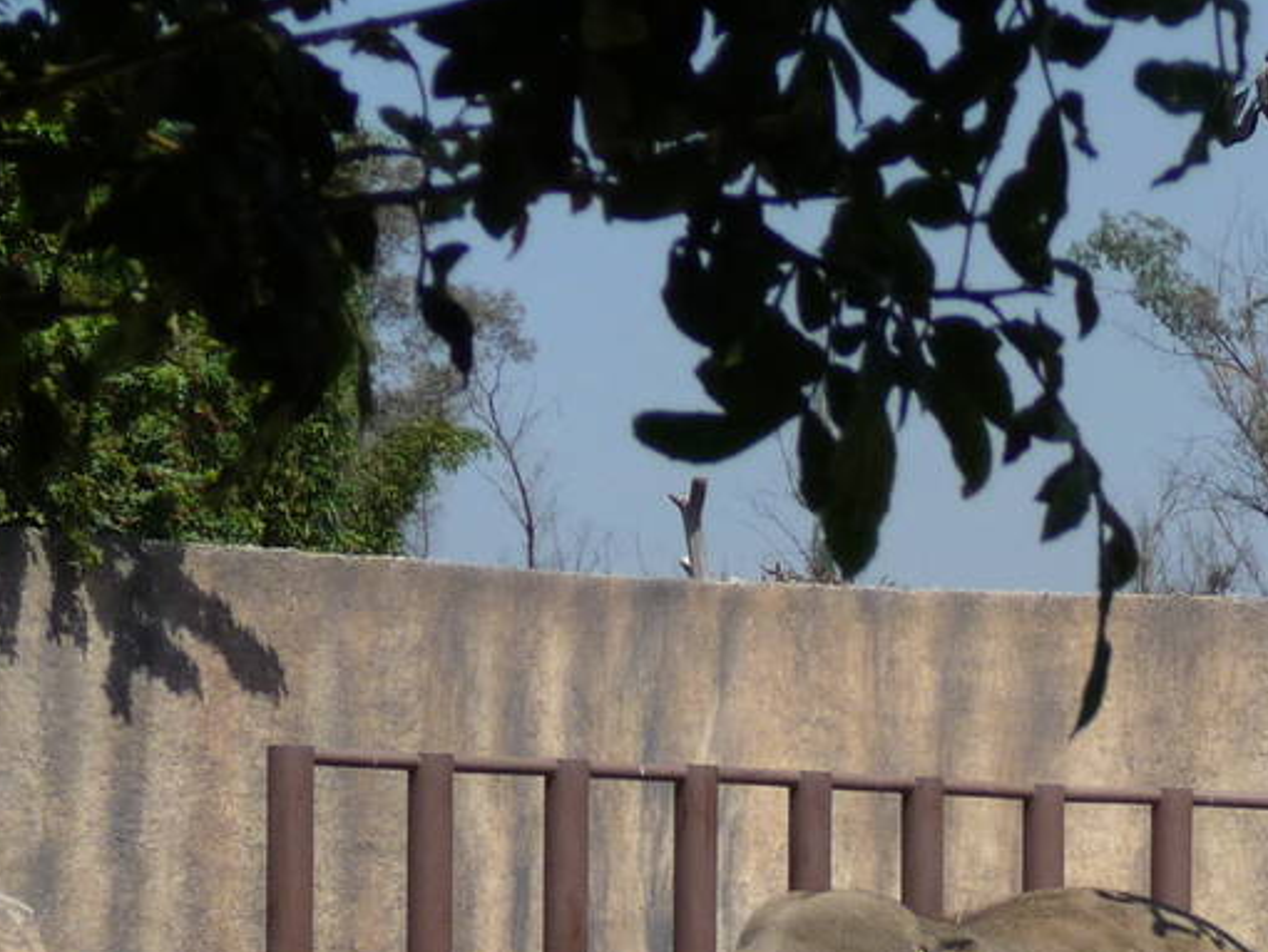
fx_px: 7696
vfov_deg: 7.0
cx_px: 1392
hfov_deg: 9.3
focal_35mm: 210
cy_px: 1029
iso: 100
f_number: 4.5
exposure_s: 1/800
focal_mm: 11.3
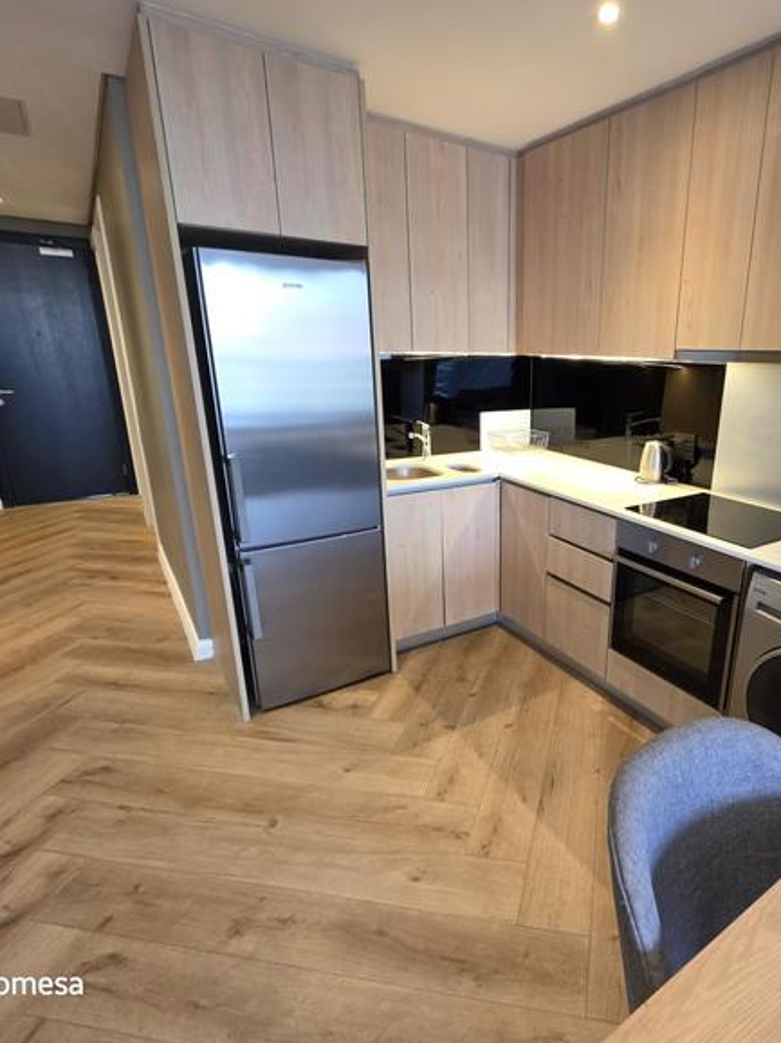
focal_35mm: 18
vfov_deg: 87.8
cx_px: 534
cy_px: 529
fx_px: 542
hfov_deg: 69.1
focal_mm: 2.2
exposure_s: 1/50
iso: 250
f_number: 1.9
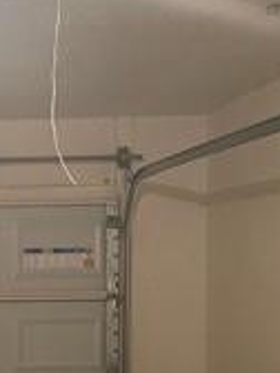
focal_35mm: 99
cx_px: -160
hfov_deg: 13.9
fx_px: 1068
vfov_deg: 19.4
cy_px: 344
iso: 500
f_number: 1.6
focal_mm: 5.1
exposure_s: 1/40
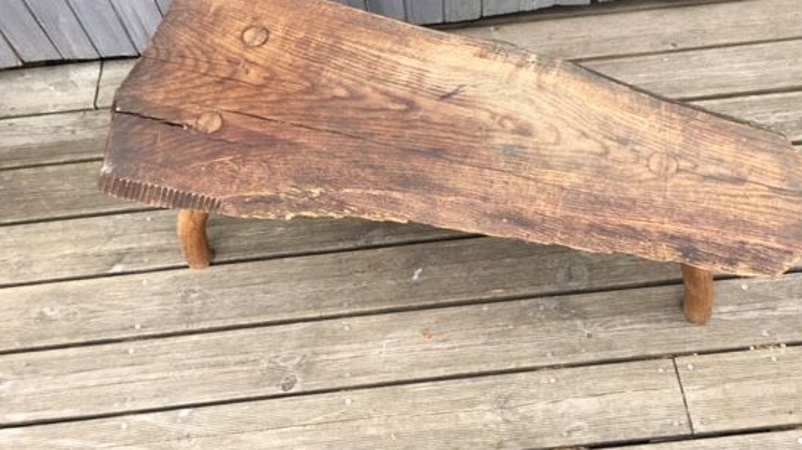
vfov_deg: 31.6
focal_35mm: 37
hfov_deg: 53.9
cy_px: 141
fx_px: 786
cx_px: 446
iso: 40
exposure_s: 1/100
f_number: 2.2
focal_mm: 4.15
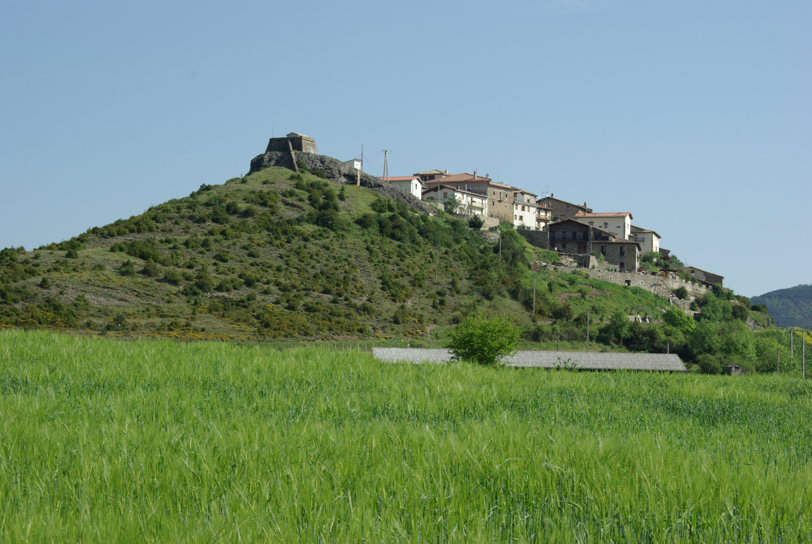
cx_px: 406
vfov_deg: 13.5
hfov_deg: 20.0
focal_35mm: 102
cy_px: 272
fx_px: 2303
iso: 200
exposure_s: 1/180
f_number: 11
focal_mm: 68
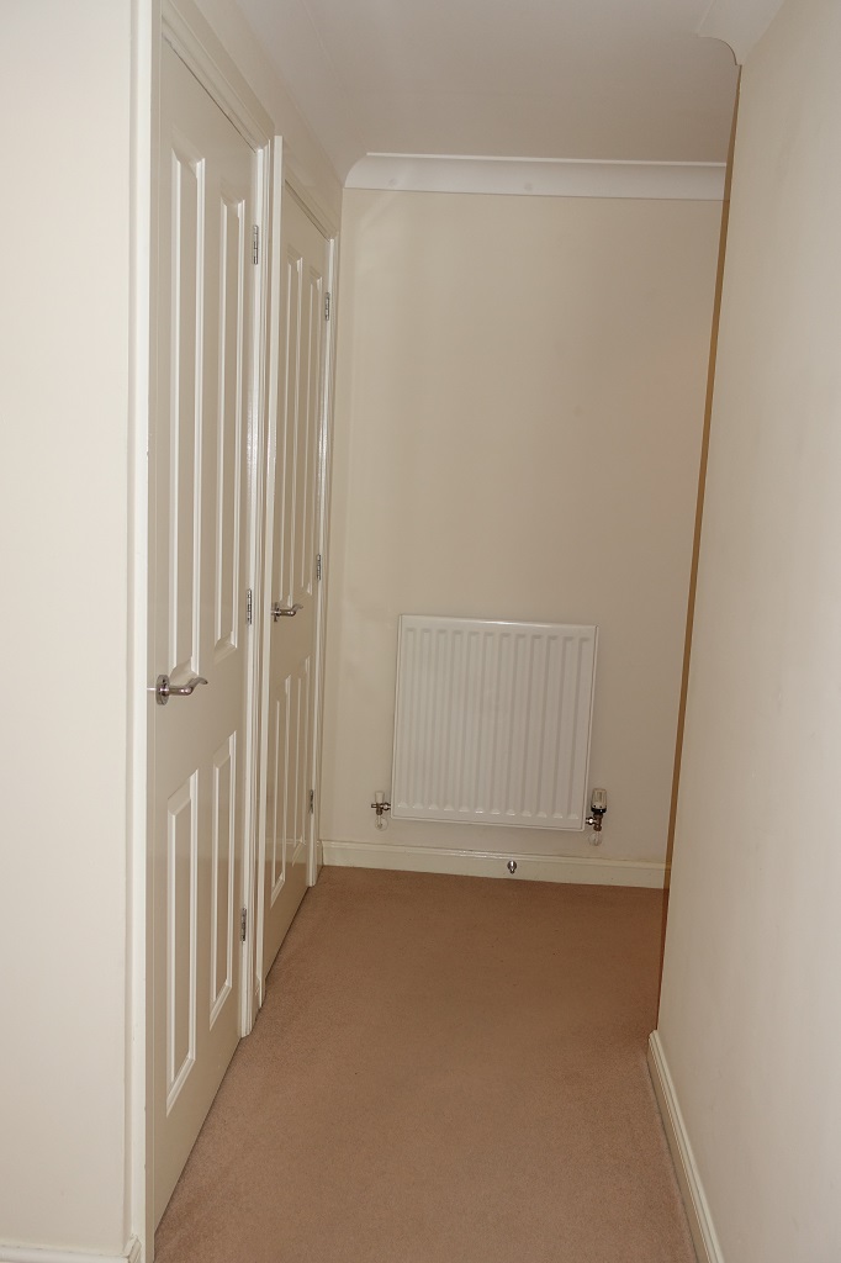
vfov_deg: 61.9
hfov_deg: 43.6
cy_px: 632
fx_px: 1052
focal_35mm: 30
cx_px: 420
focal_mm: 11.12
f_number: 2.5
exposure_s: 1/40
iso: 200
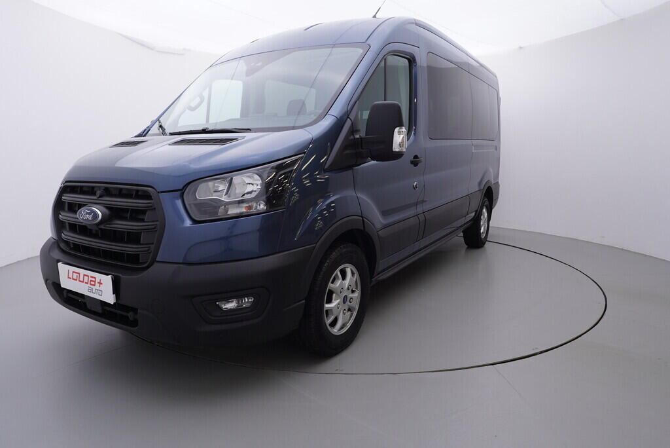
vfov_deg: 56.2
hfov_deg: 77.3
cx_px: 335
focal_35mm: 22
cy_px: 224
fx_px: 419
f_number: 5
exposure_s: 1/80
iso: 200
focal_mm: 15
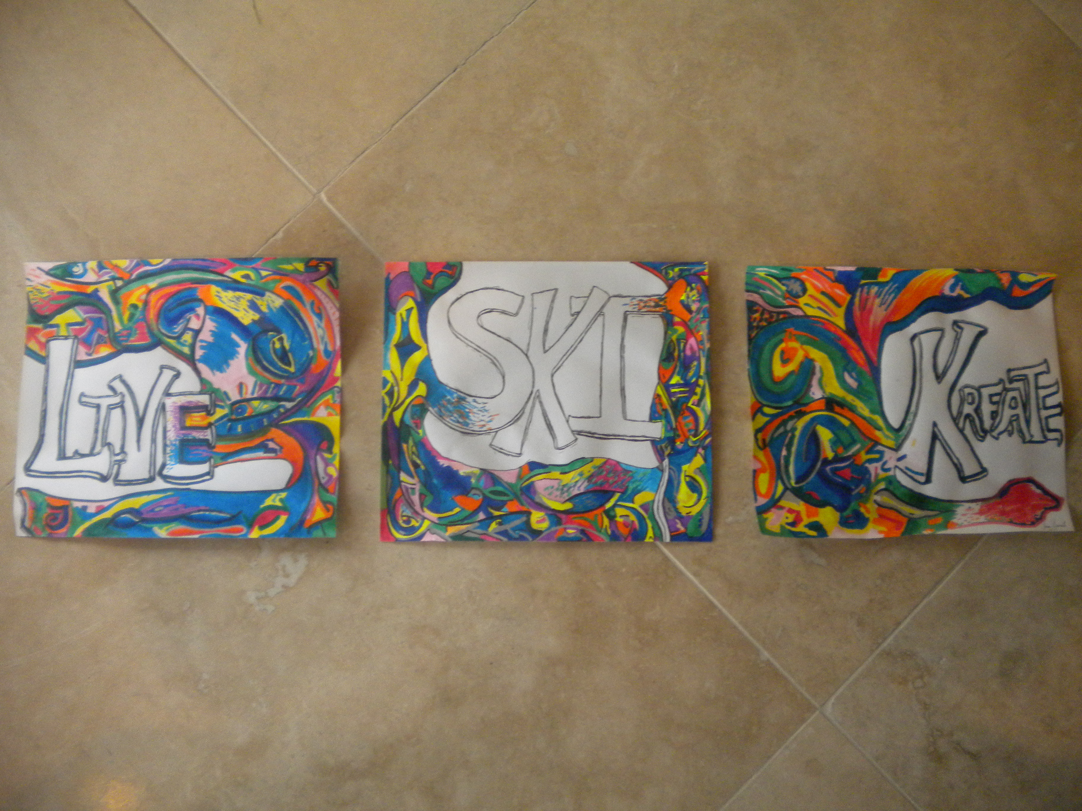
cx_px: 541
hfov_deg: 52.6
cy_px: 406
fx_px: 1094
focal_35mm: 35
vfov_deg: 40.7
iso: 372
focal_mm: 6.3
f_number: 3.1
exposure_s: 1/56.5
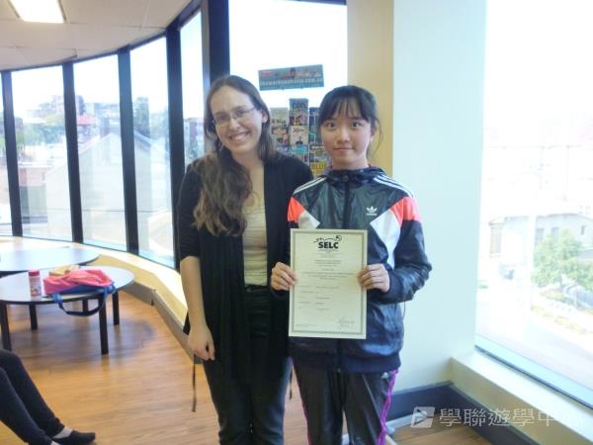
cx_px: 296
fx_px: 497
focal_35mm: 29
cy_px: 222
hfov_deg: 61.7
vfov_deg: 48.2
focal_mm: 5.2
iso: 400
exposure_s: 1/10
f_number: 3.3
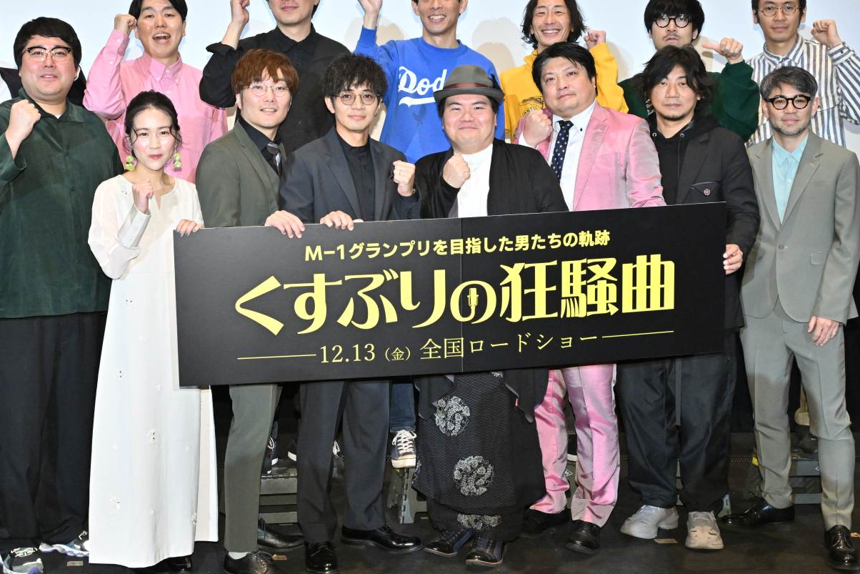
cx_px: 321
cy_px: 201
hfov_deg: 33.8
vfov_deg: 22.9
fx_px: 1410
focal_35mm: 59
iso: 3200
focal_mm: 37
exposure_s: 1/200
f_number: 5
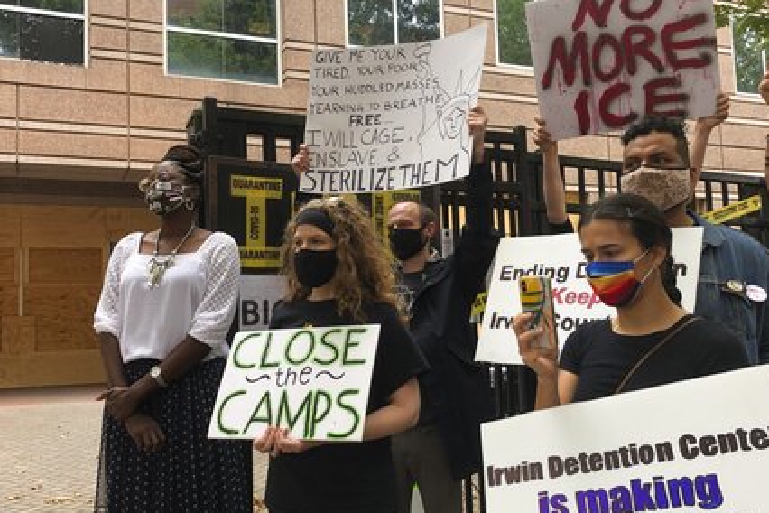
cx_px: 361
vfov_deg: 37.9
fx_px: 748
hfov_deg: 54.4
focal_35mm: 35
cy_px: 258
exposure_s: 1/120
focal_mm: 3.99
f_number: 1.8
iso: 32
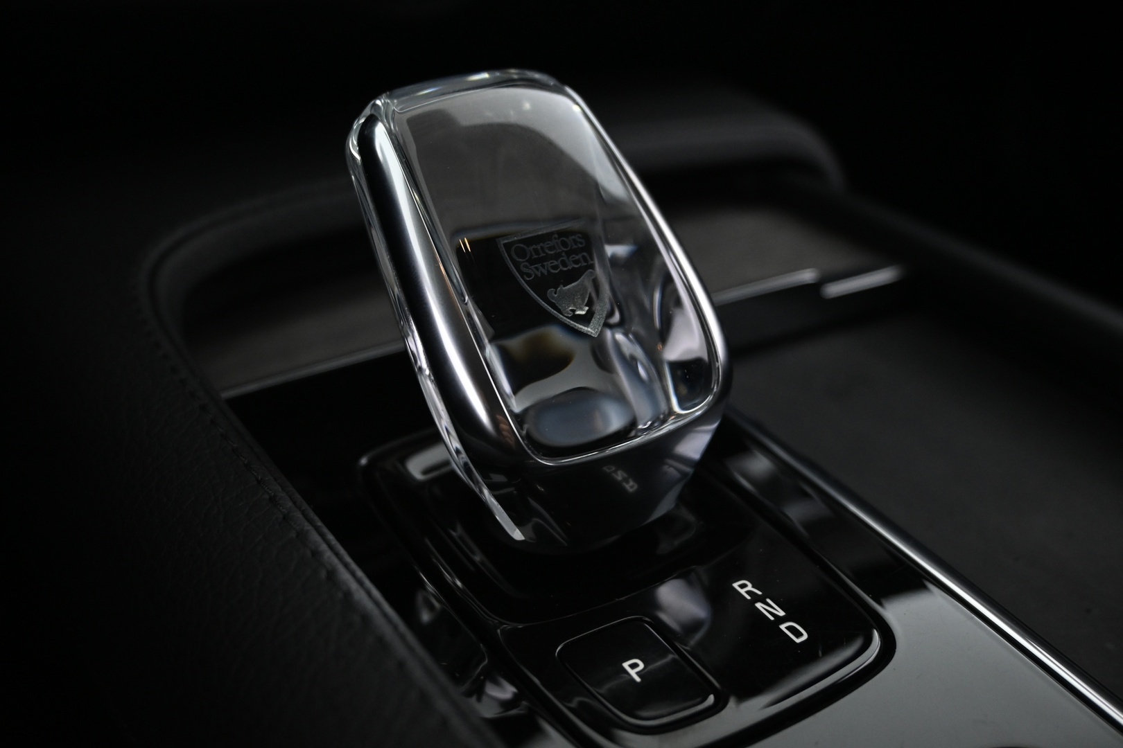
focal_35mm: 34
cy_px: 374
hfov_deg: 55.1
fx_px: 1076
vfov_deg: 38.4
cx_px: 562
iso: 1600
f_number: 4.2
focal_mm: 23
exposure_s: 1/20
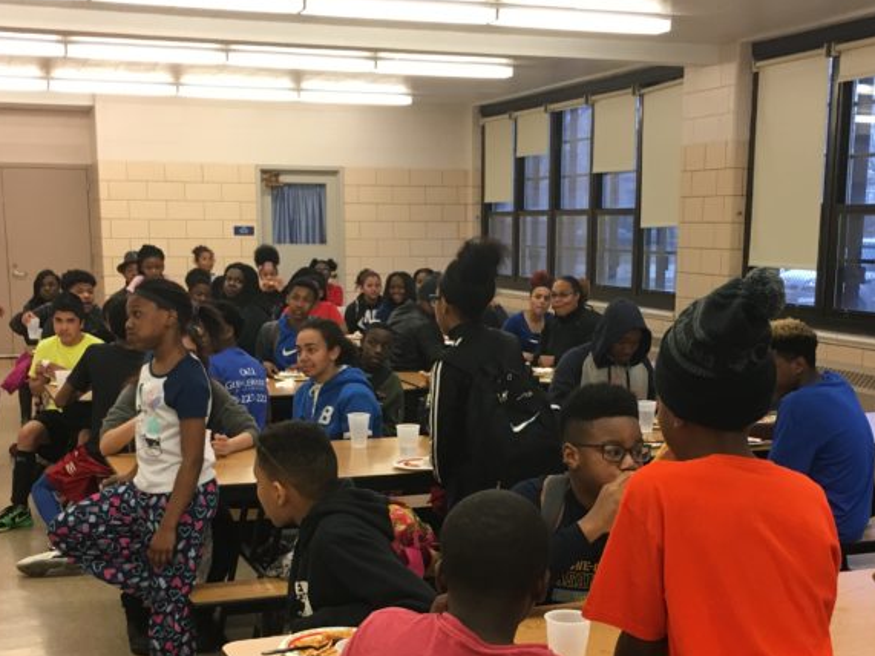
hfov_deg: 36.8
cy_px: 490
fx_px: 1314
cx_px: 472
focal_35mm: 52
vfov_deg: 27.6
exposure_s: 1/30
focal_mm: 4.15
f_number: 2.2
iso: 40
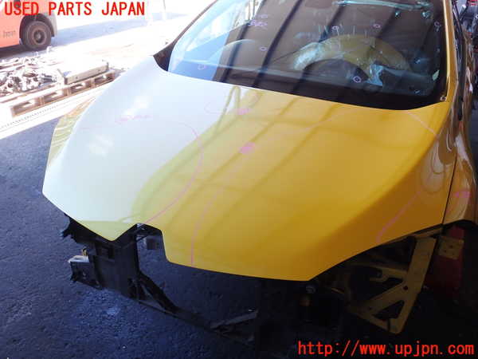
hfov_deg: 60.0
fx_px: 414
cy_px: 180
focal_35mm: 30
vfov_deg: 46.8
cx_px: 239
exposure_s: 1/80
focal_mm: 5.4
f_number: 3.2
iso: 100
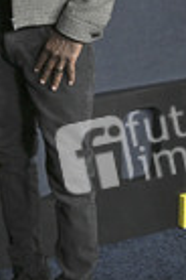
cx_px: -24
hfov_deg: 9.6
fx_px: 1100
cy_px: 45
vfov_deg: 14.3
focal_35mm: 142
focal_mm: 49
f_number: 5.6
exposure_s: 1/320
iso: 2500
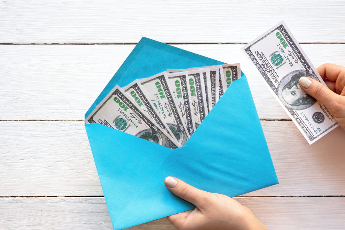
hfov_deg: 26.0
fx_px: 748
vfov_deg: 17.5
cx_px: 172
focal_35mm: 78
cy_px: 115
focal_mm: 52
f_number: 6.3
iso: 250
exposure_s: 1/30
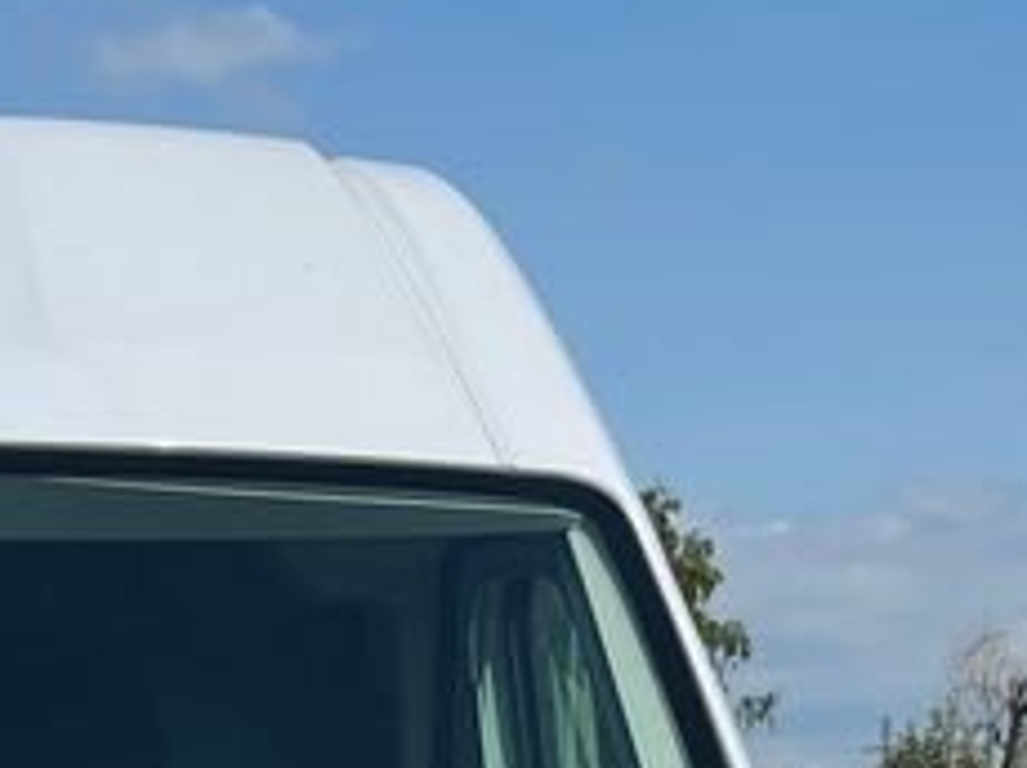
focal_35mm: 116
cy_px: 1514
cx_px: -375
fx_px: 3438
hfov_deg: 16.0
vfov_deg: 11.5
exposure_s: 1/7874
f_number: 1.6
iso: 50
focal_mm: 5.1
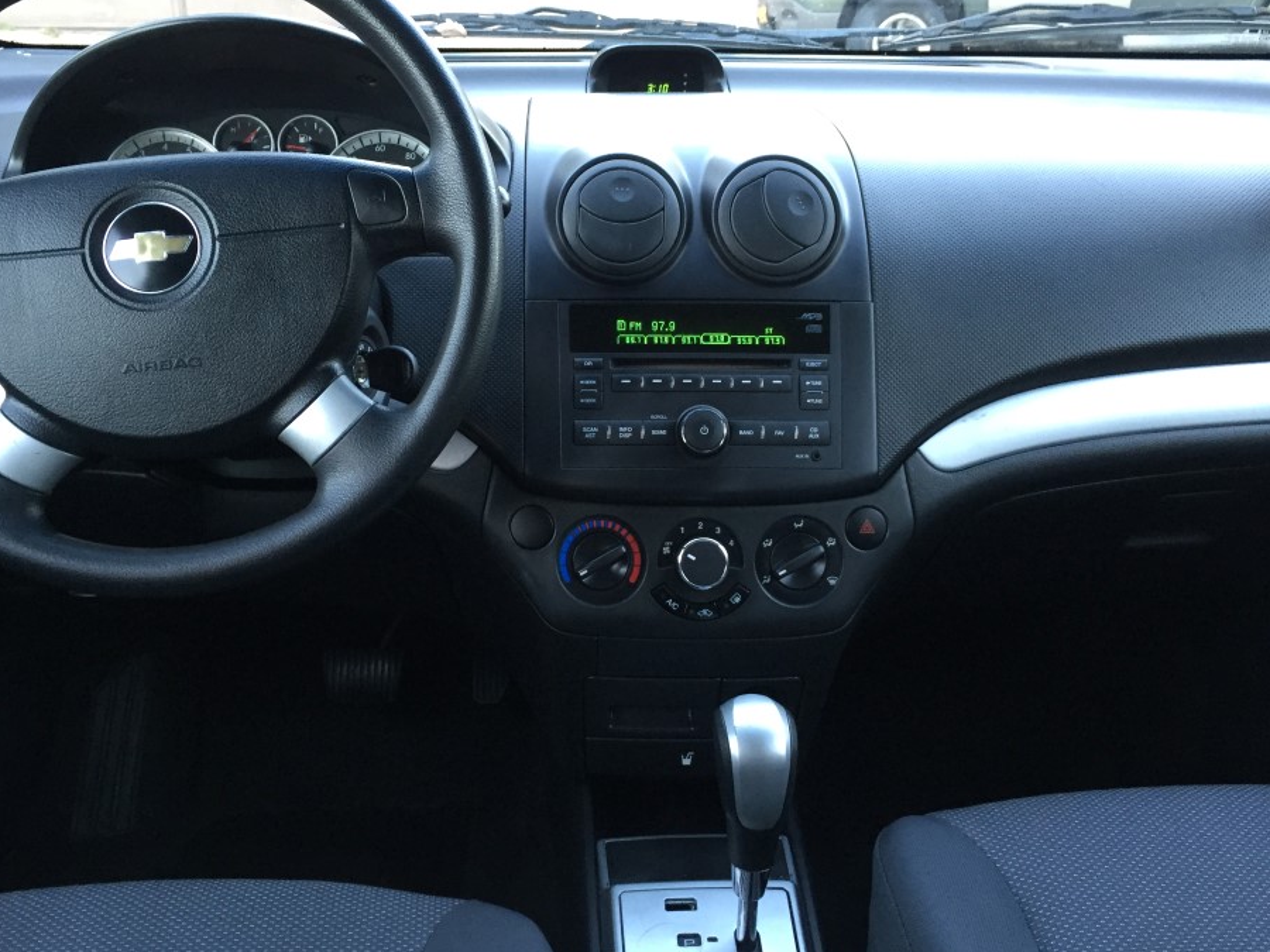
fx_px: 1211
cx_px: 595
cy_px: 446
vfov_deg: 42.9
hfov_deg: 55.3
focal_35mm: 33
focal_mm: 4.15
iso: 125
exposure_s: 1/30
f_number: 2.2
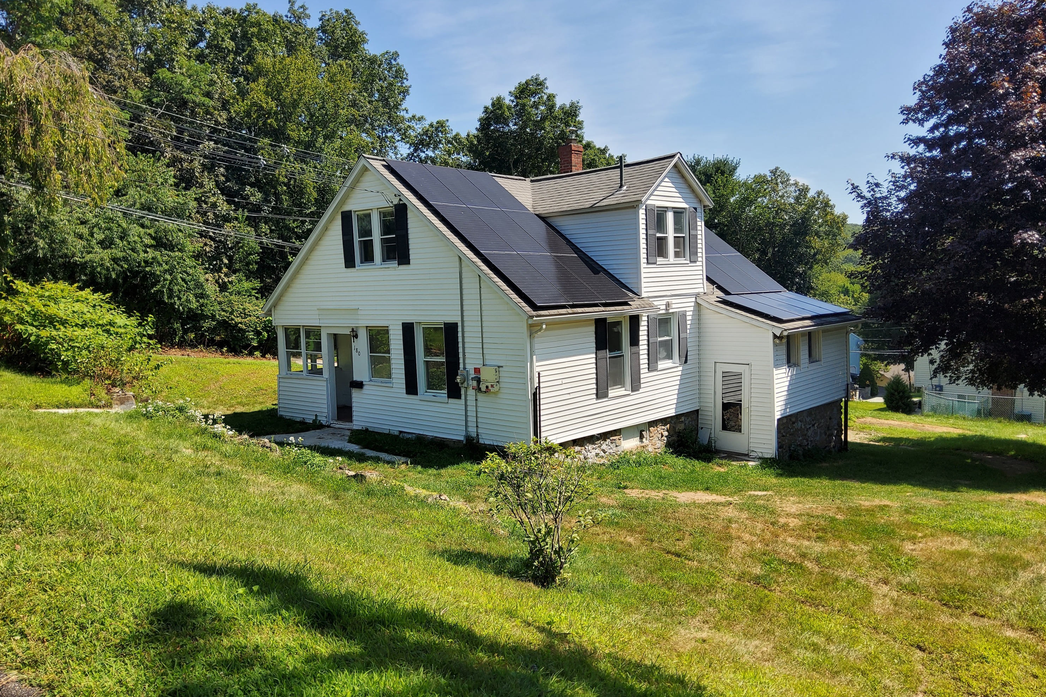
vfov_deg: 46.4
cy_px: 351
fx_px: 813
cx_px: 531
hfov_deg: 65.5
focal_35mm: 28
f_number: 2
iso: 50
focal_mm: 3.08
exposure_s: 1/1016
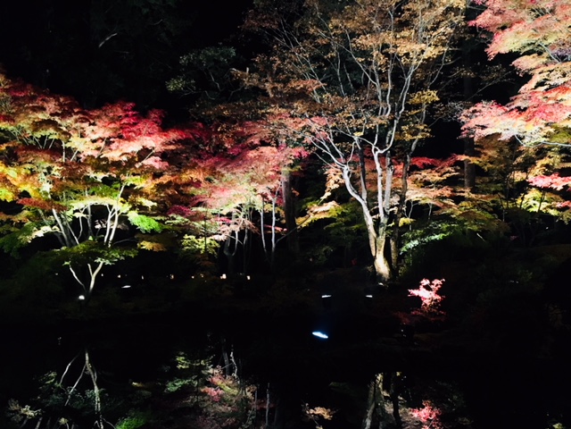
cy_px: 214
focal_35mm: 29
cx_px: 286
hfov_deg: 61.7
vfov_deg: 48.2
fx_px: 478
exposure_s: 1/15
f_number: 2.2
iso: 400
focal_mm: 4.15
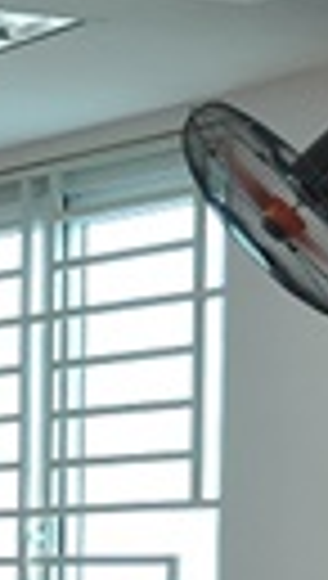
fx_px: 2808
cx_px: -328
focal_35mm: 182
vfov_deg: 11.5
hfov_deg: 6.5
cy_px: 771
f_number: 4.5
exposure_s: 1/80
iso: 200
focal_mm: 25
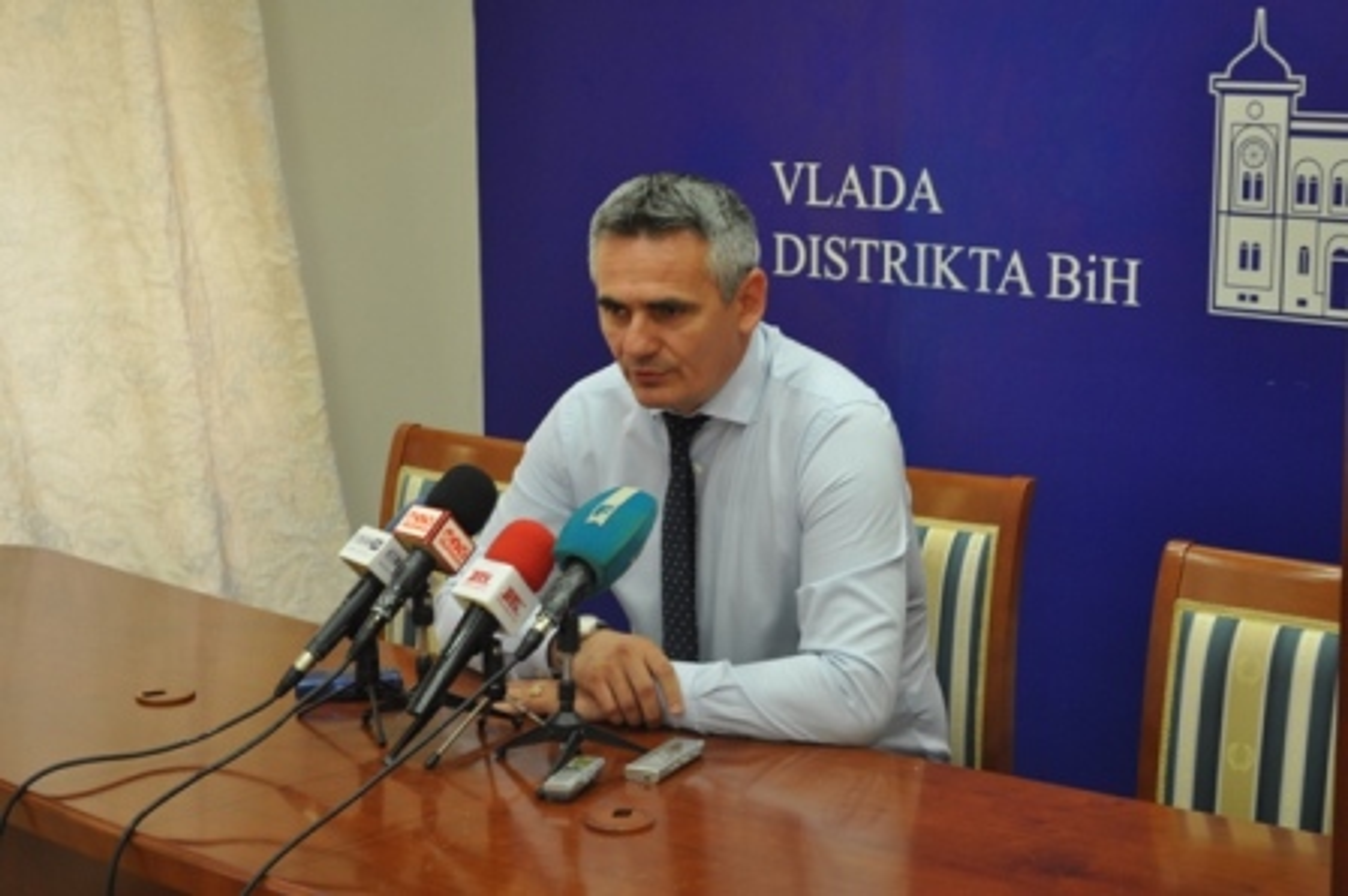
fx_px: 2469
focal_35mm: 66
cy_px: 448
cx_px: 674
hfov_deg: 30.5
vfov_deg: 20.6
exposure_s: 1/20
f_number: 5.3
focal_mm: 44
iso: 400
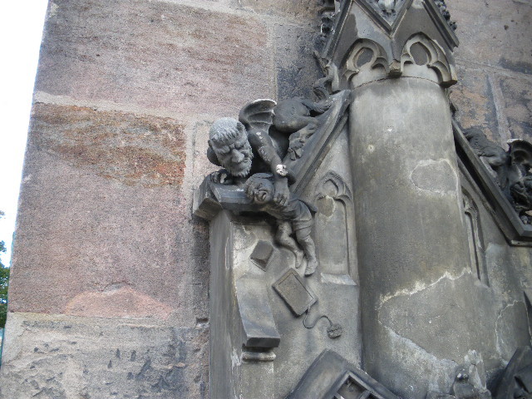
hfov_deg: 51.4
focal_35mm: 36
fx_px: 553
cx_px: 266
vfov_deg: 39.7
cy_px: 200
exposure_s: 1/100
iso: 64
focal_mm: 6.3
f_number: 3.5
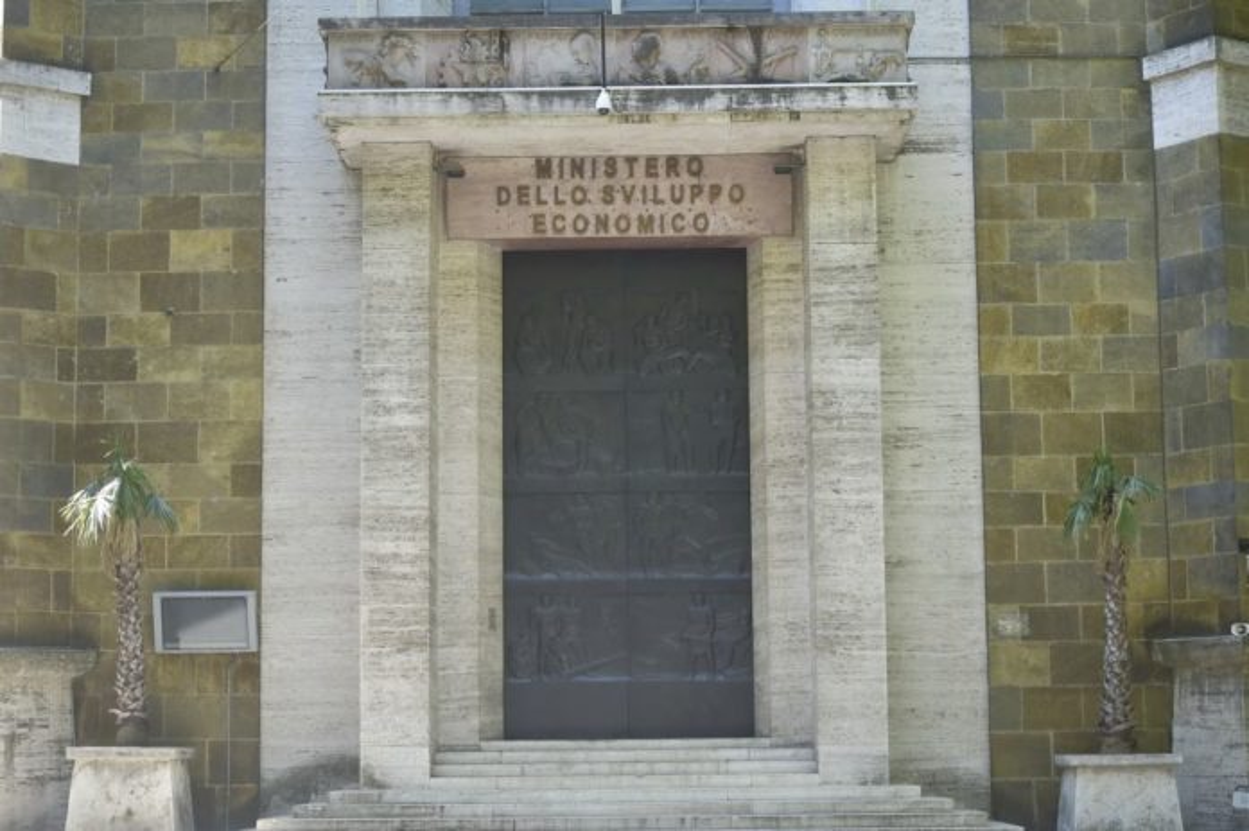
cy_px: 416
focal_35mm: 70
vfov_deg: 19.4
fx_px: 2427
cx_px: 624
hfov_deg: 28.9
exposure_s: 1/500
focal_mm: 70
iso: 400
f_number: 9
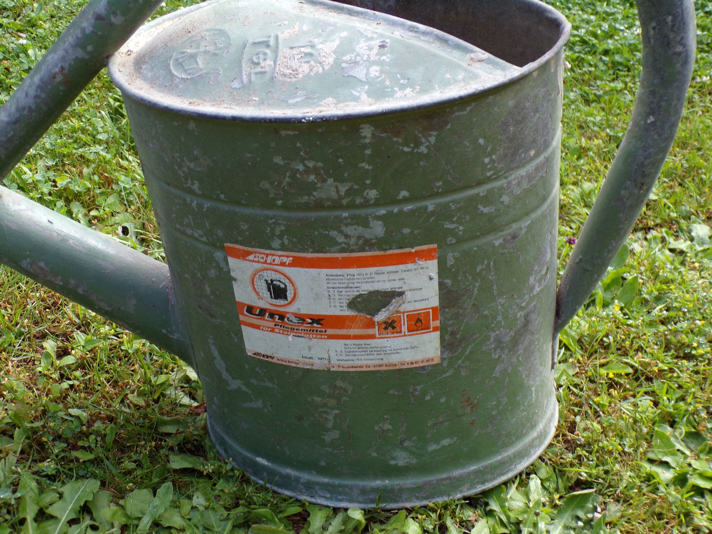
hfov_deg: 44.8
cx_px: 356
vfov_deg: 34.3
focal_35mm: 42
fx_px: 864
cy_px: 267
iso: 80
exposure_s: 1/110
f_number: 3.4
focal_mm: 7.6
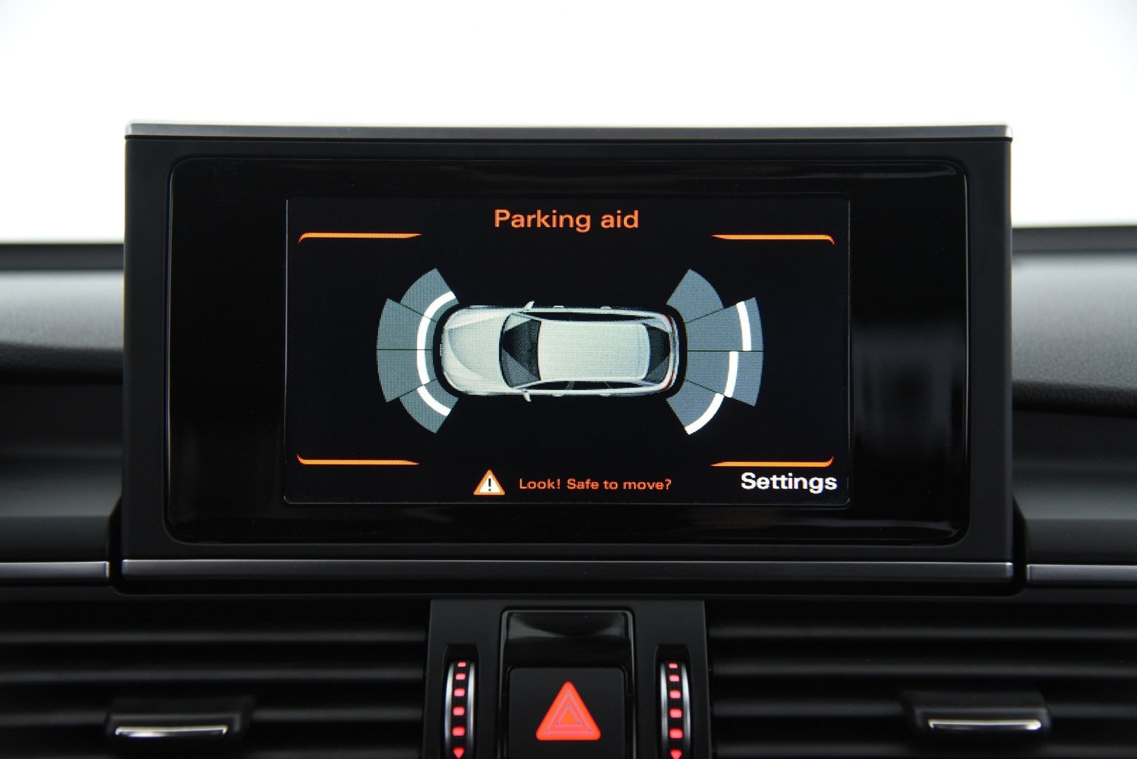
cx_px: 568
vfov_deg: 24.6
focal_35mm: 55
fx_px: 1738
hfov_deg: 36.2
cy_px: 380
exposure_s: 1/50
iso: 4000
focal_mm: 55
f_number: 4
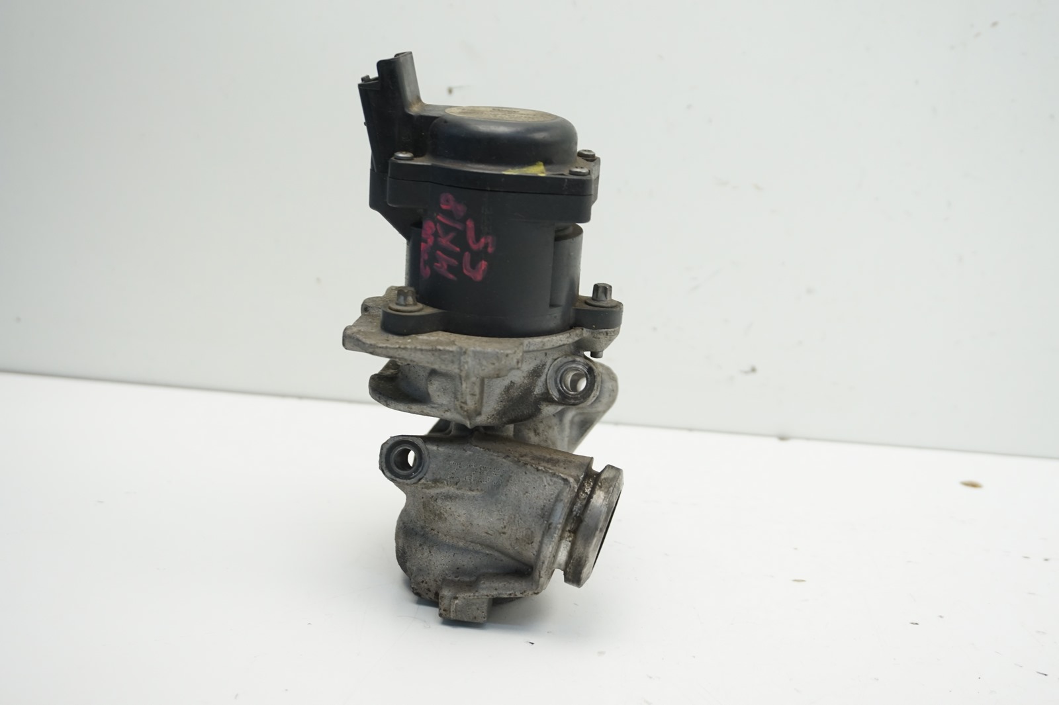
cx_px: 530
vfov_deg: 30.8
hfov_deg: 45.0
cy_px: 352
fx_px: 1279
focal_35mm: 44
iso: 400
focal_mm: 29
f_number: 4.5
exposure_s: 1/60
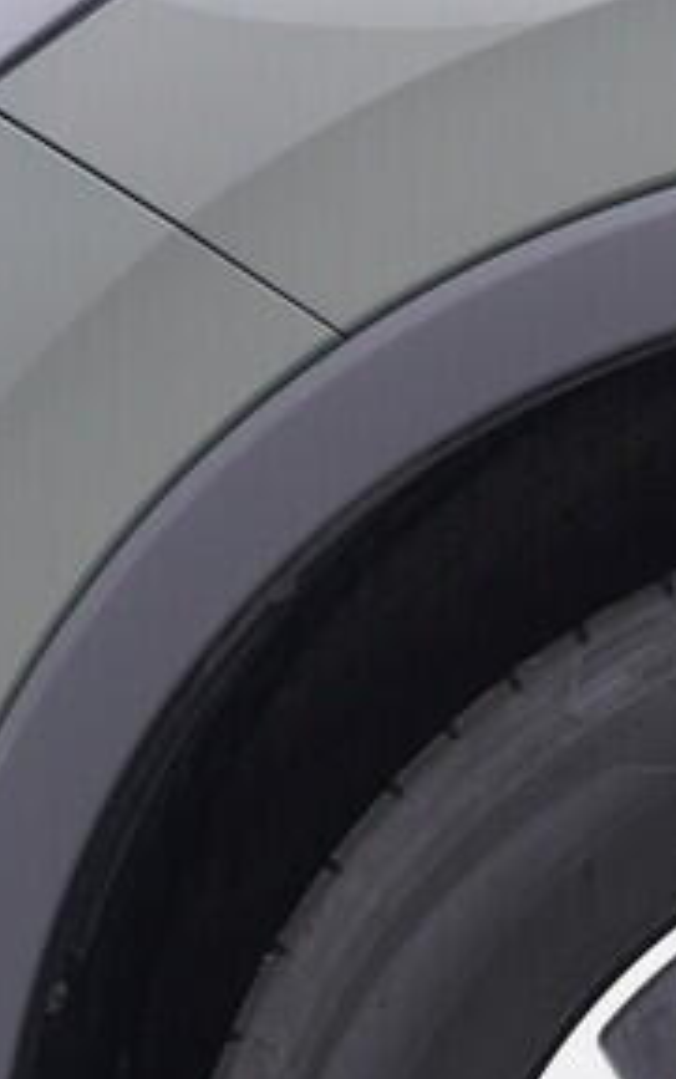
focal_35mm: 130
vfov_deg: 15.6
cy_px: 1238
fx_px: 3826
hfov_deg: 9.7
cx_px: 1091
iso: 125
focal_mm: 24
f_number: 3.5
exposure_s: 1/60
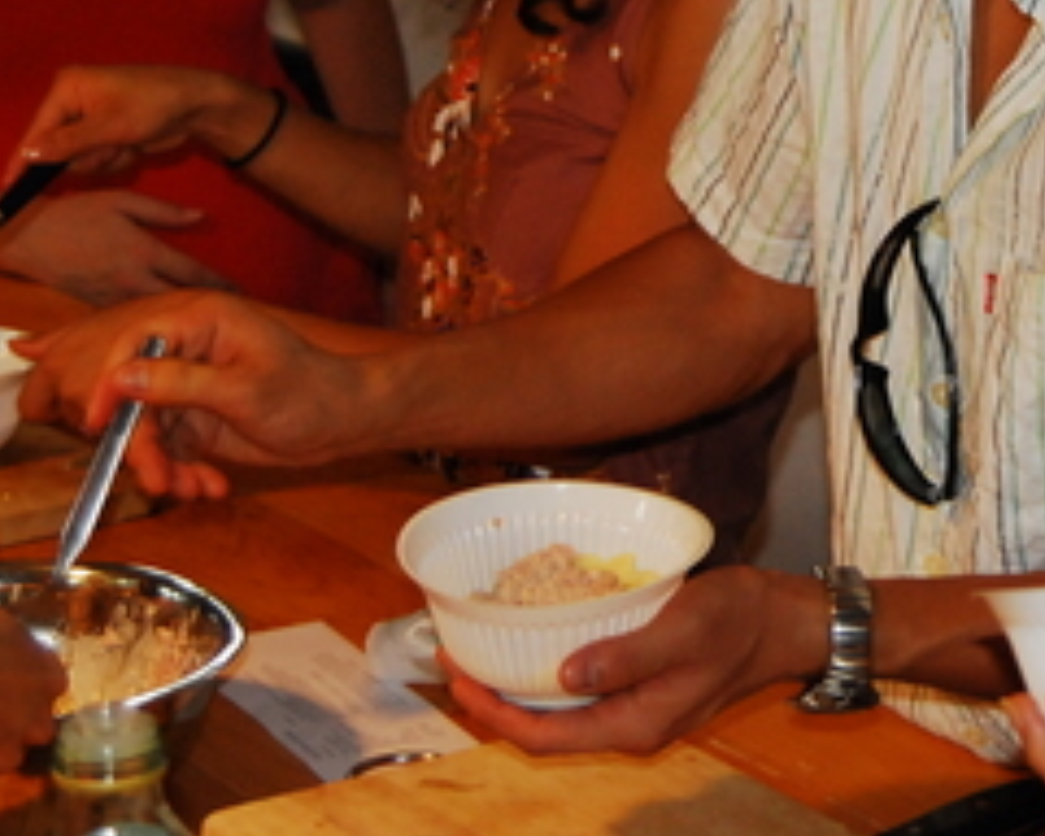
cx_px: 1062
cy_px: 70
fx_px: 3959
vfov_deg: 12.0
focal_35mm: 128
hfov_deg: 14.8
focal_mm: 34
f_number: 3.8
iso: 800
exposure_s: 1/125
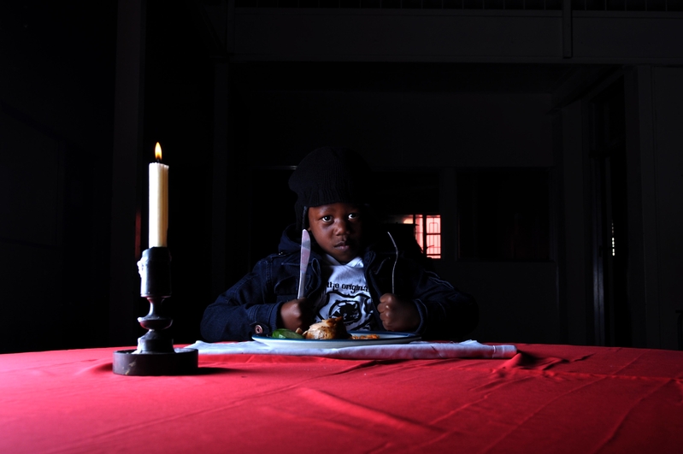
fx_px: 796
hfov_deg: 46.4
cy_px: 227
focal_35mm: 42
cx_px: 342
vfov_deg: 31.8
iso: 160
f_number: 8
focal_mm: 28
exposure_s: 1/125
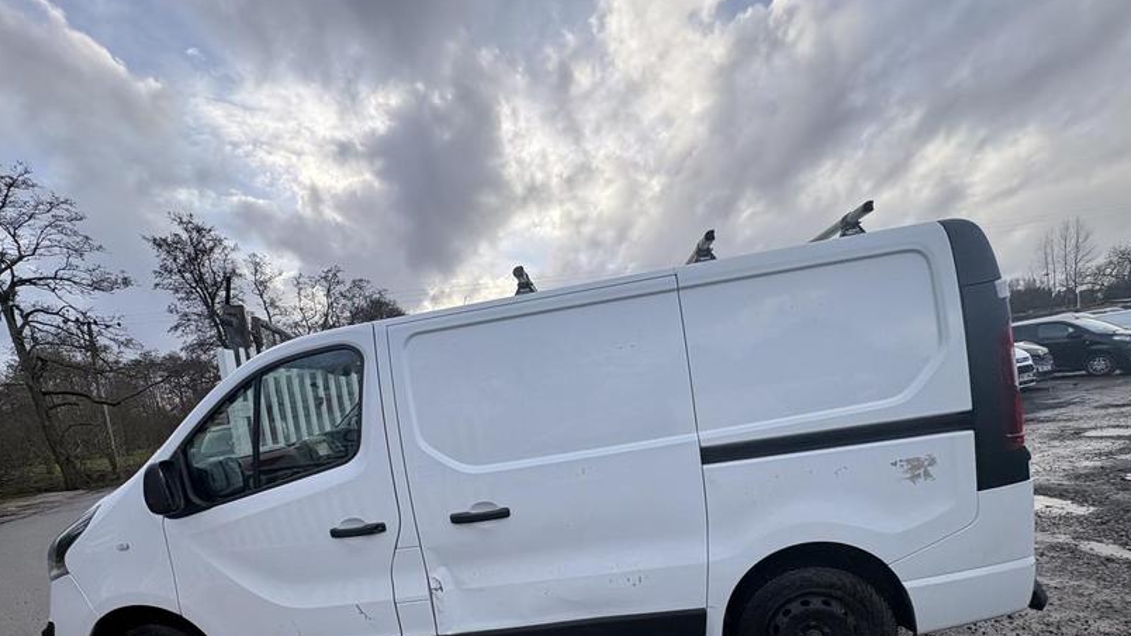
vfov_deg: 61.4
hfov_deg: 95.9
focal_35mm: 17
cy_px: 452
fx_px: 510
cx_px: 542
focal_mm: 2.22
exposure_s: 1/652
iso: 40
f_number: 2.2
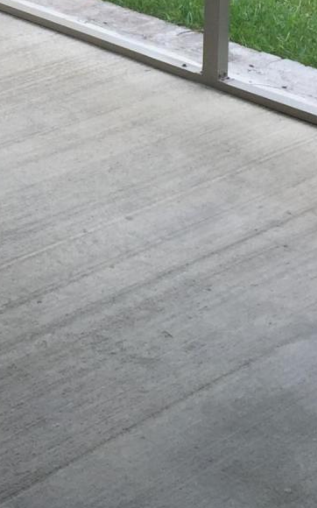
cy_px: -253
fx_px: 1467
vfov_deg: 17.6
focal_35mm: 106
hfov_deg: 11.9
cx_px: -138
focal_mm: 4.15
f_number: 2.2
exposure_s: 1/273
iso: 32
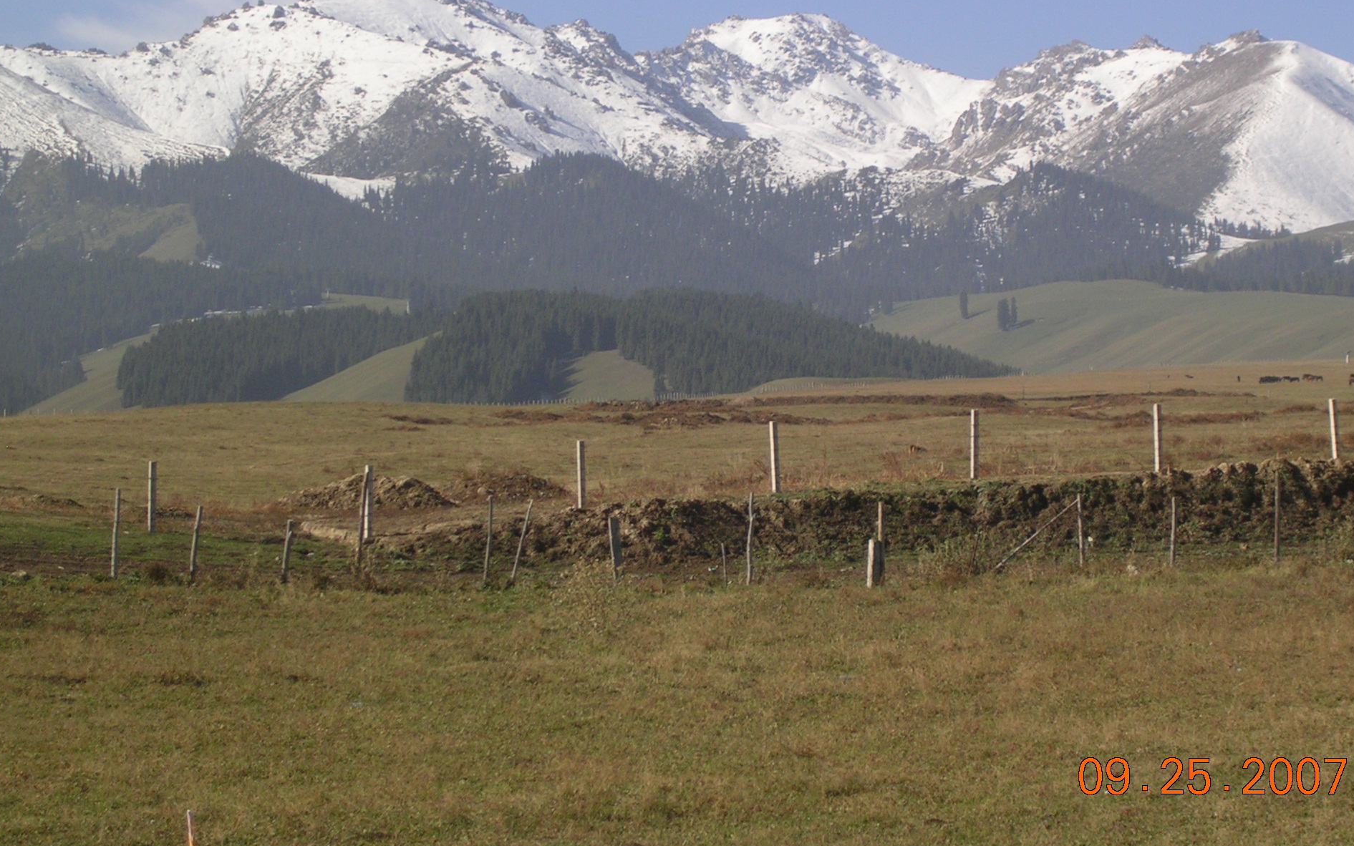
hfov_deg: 15.8
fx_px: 4871
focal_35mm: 132
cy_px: 341
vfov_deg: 9.9
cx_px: 716
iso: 50
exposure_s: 1/470
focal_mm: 17.4
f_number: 4.9
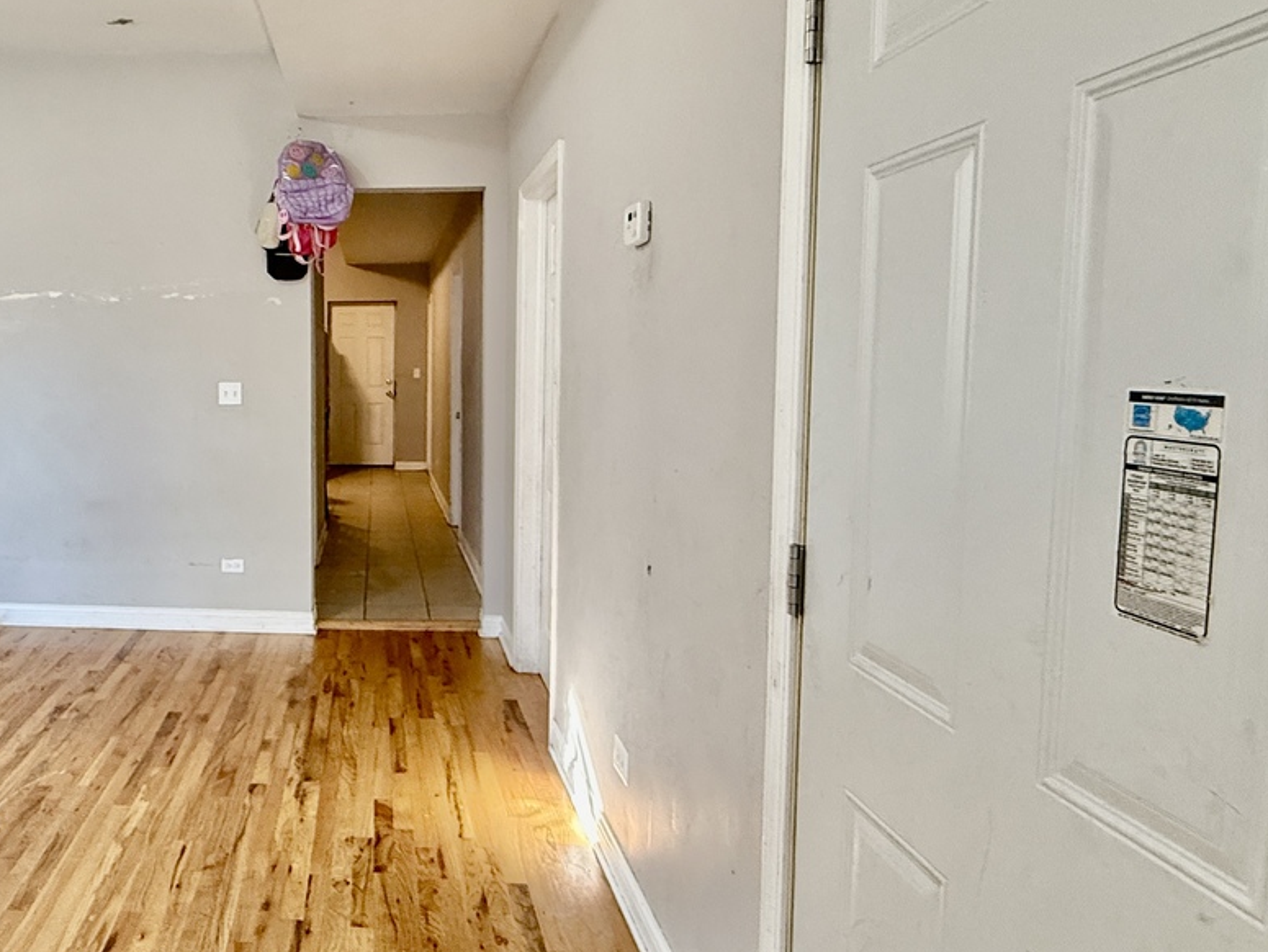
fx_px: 953
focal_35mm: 26
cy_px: 443
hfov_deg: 63.5
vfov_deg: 53.1
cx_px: 322
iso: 500
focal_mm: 2.22
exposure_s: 1/120
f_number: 2.2
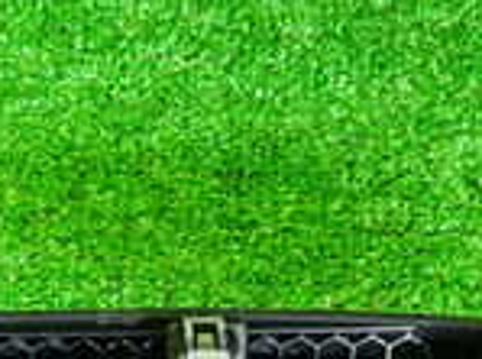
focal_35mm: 101
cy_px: 569
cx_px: 110
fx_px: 1403
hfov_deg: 19.3
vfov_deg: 13.6
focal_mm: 4.5
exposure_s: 1/30
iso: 800
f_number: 2
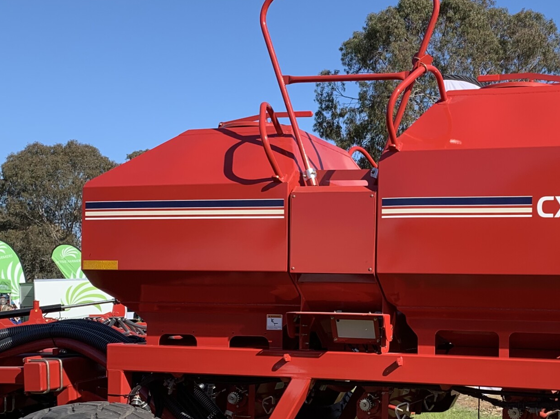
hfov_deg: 34.5
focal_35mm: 54
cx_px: 446
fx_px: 873
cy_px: 298
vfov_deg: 26.8
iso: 25
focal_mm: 4.25
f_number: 1.8
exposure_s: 1/1387
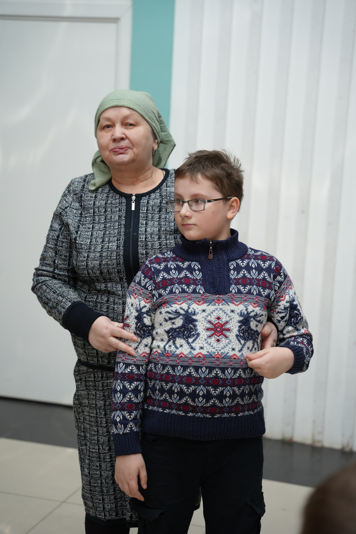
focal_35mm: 64
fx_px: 951
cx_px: 178
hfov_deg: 21.2
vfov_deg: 31.4
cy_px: 267
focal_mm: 64.1
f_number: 2.8
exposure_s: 1/160
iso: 640
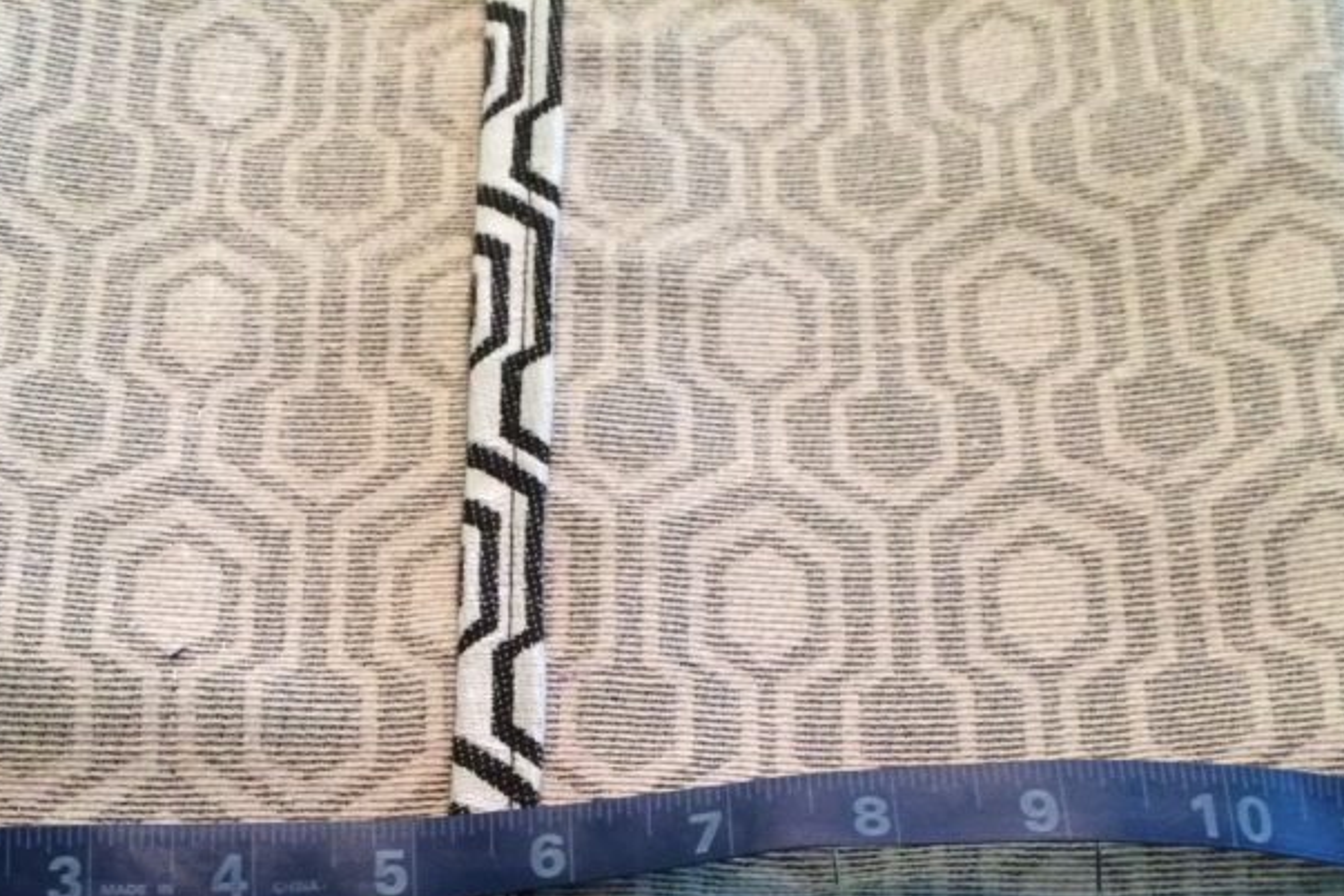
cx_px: 573
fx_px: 1979
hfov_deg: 37.4
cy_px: 849
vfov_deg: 24.6
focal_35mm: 53
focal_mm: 4.12
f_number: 2.2
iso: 320
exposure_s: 1/24
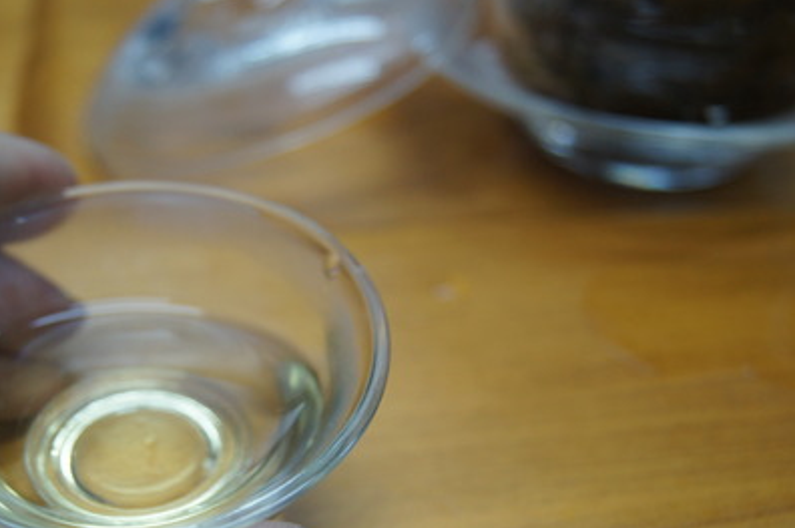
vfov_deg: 22.8
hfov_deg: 33.8
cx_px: 308
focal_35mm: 59
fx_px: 1301
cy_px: 375
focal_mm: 26
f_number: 4
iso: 500
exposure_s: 1/40
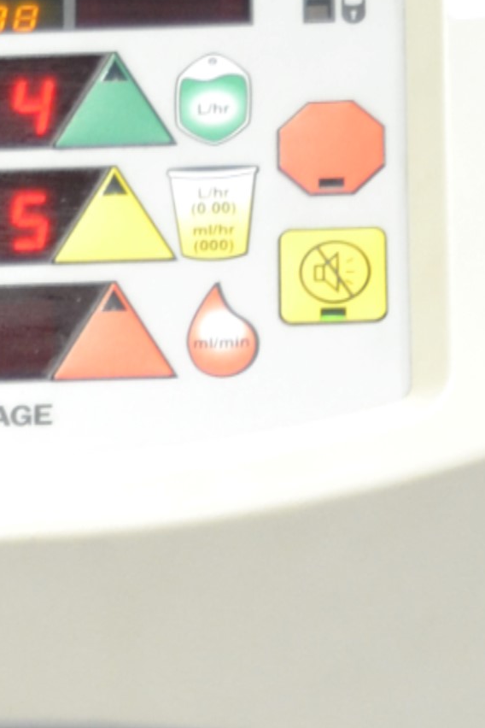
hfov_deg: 6.5
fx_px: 4264
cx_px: 60
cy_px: 1576
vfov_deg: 9.0
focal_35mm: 211
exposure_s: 1/15
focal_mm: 26
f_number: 4.2
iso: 640
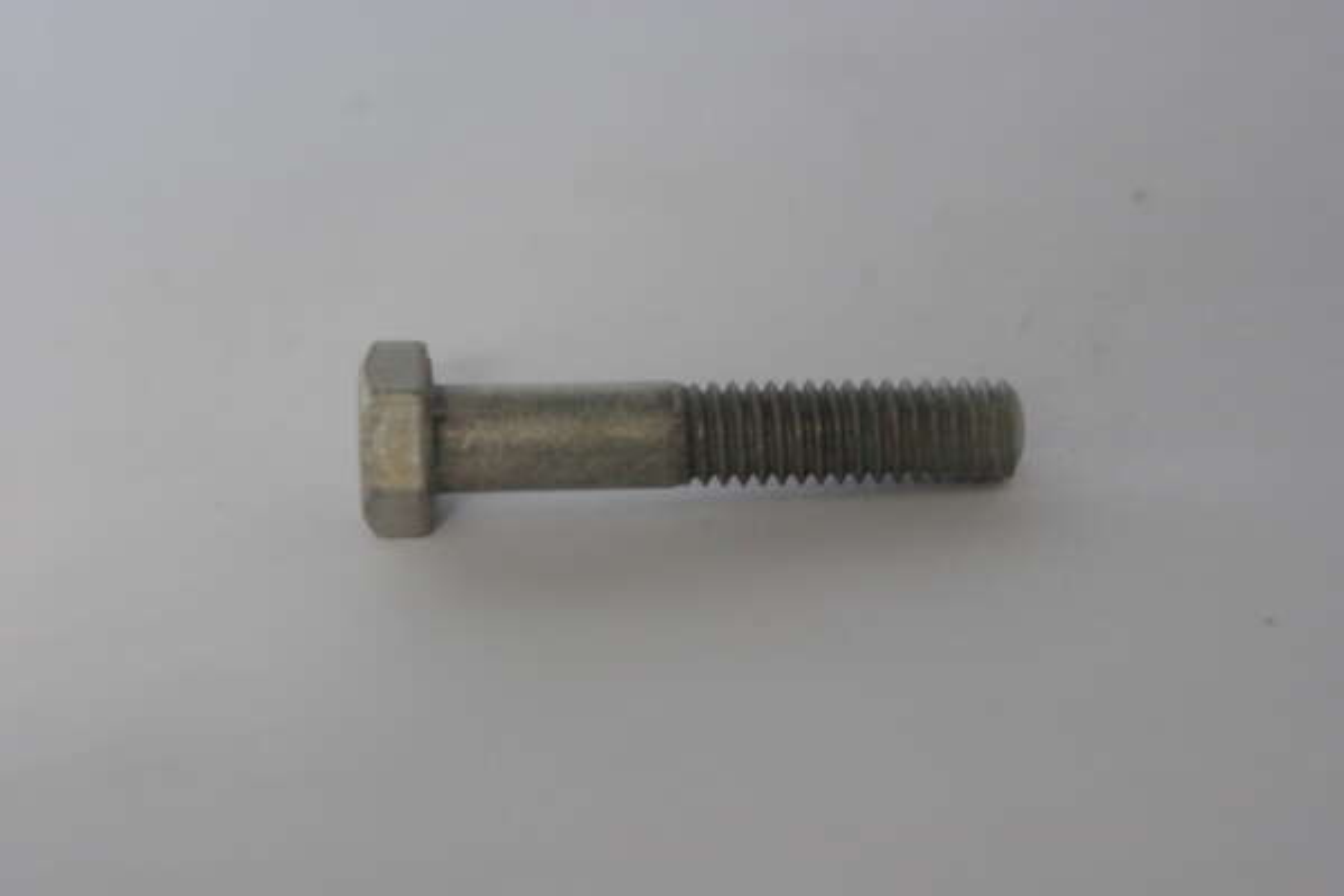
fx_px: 4480
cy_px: 448
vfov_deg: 11.4
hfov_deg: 17.1
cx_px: 672
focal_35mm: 120
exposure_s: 1/60
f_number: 8
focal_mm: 80
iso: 800
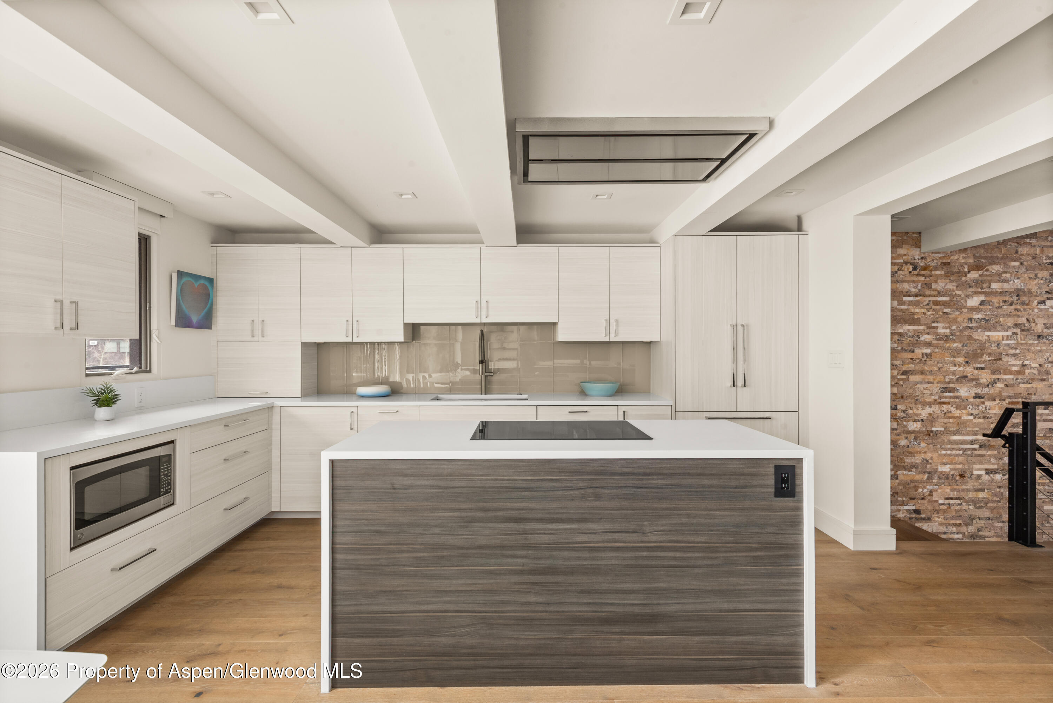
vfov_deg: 70.5
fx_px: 497
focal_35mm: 17
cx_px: 526
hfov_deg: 93.3
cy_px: 352
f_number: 11
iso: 400
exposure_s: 1/1.25
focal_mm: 17
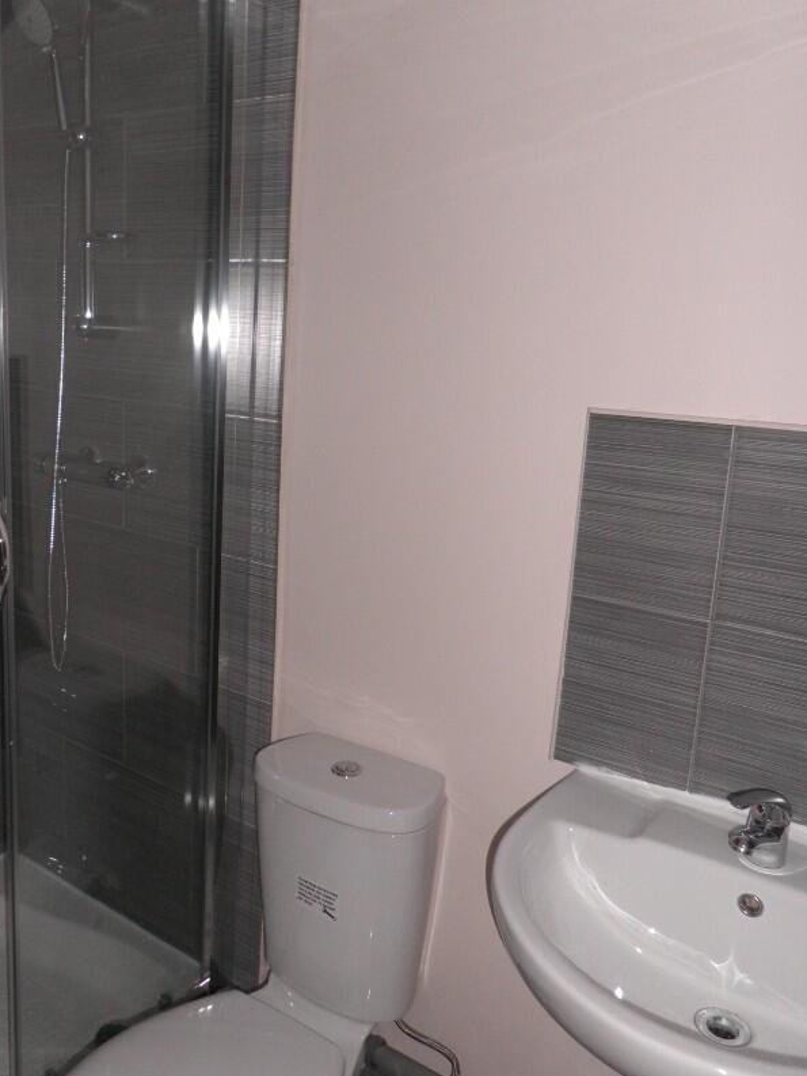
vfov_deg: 58.3
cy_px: 543
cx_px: 338
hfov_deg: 45.3
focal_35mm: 31
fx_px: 963
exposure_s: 1/30
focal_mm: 4.3
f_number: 3.3
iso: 160
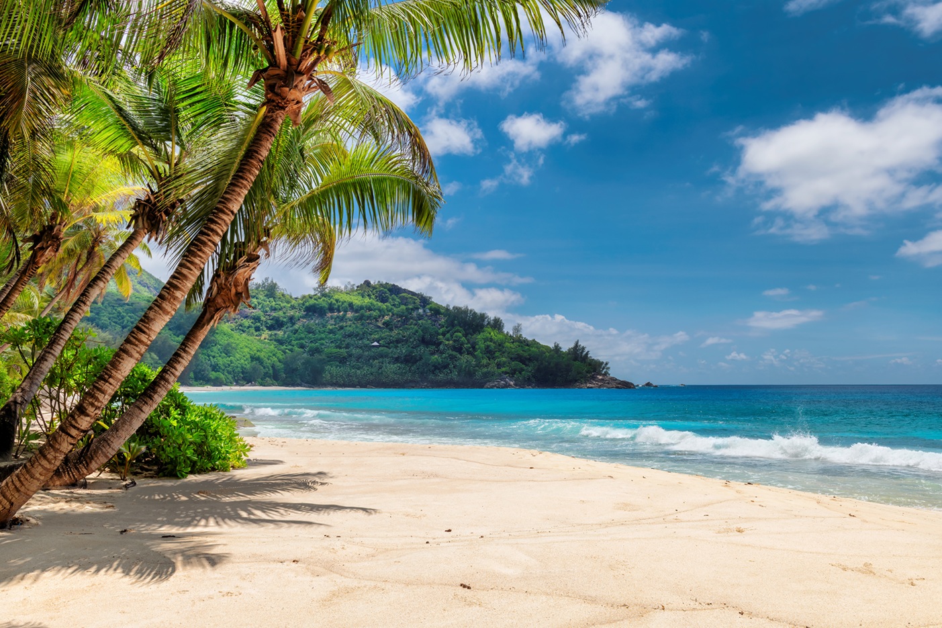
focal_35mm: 32
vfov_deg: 41.1
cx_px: 471
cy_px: 314
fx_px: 837
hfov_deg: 58.7
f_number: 13
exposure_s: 1/250
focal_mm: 32
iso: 64
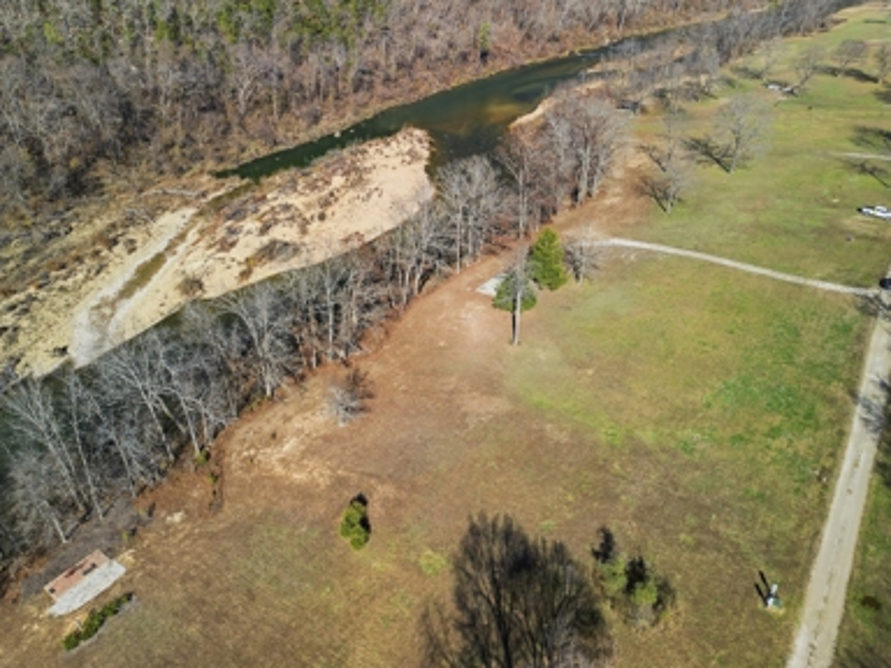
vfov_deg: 54.9
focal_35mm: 25
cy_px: 334
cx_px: 434
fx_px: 643
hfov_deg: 69.4
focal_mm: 6.7
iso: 100
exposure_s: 1/1000
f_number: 1.7
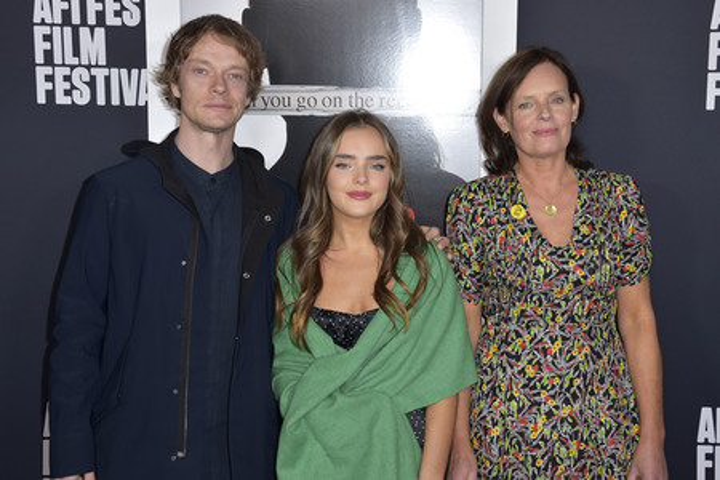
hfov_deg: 35.6
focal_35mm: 56
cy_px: 240
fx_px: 1120
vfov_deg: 24.2
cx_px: 360
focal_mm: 56
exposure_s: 1/200
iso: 500
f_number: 6.3
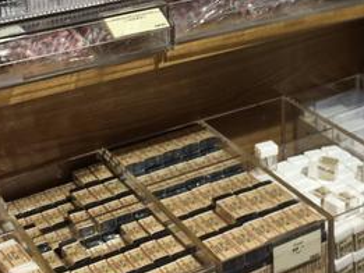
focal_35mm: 80
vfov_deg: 17.8
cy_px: -28
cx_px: 310
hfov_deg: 23.9
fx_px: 842
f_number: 2.2
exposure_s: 1/50
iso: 25
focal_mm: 4.15
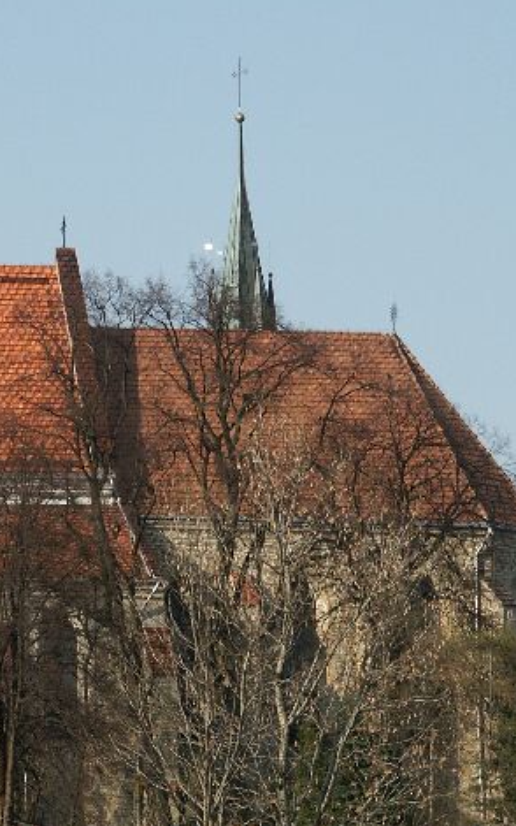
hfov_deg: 5.1
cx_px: -67
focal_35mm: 258
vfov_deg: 8.1
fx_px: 5802
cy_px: 452
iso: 100
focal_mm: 36.28
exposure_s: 1/500
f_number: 5.6
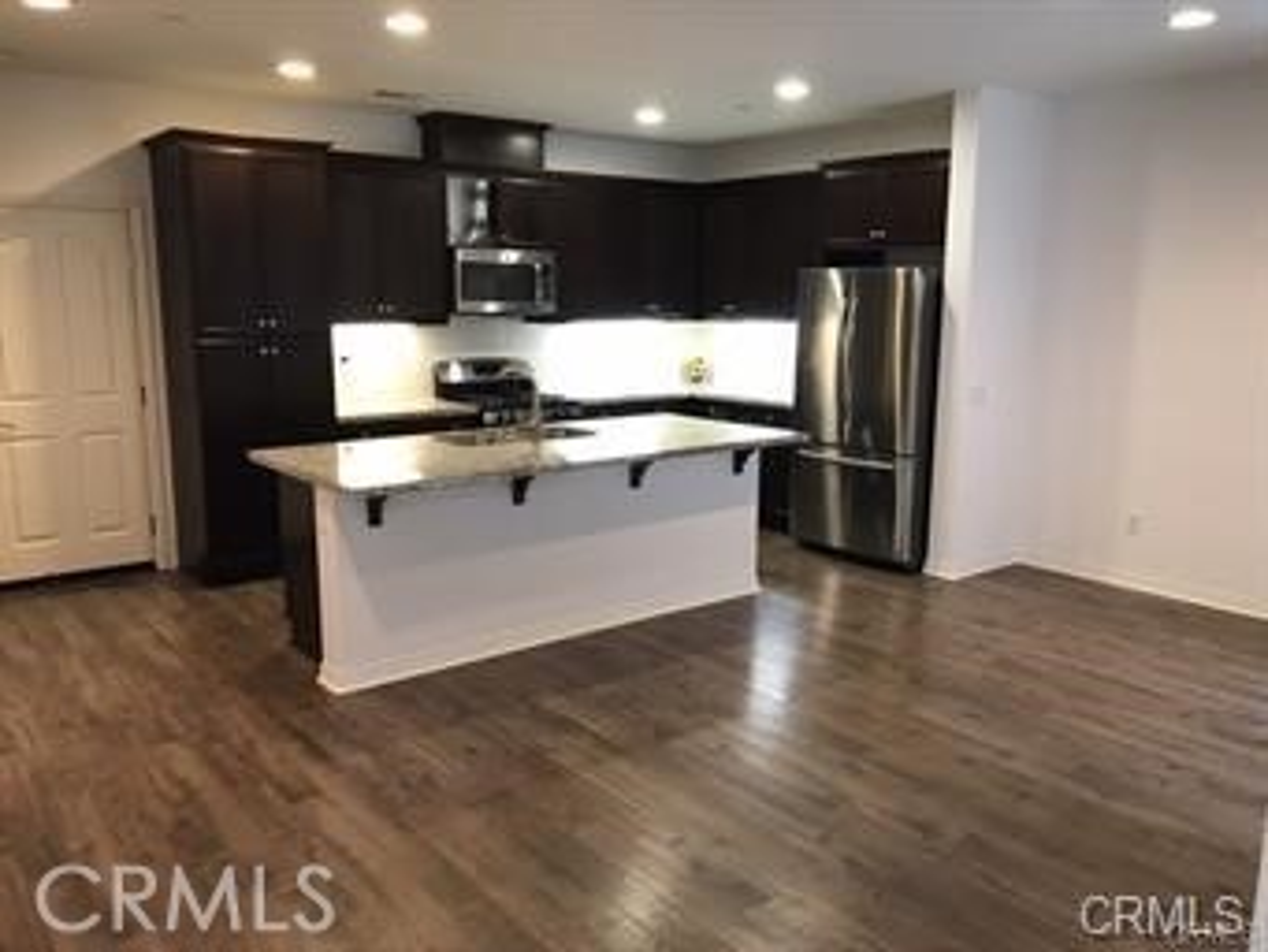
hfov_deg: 63.4
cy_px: 476
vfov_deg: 49.8
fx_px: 1026
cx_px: 634
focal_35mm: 28
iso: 50
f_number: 1.8
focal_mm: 3.99
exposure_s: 1/15
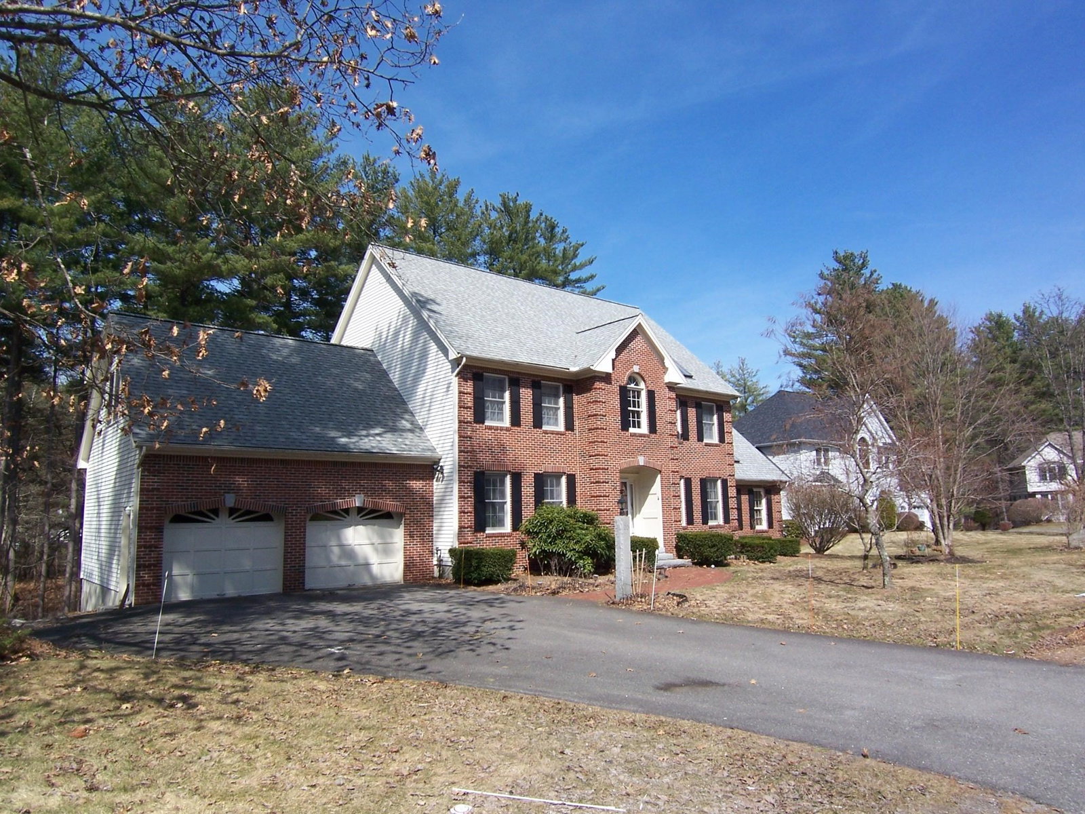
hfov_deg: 73.9
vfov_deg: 58.9
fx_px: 721
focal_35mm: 23
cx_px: 542
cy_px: 407
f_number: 5.6
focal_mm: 3.8
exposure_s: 1/250
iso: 64
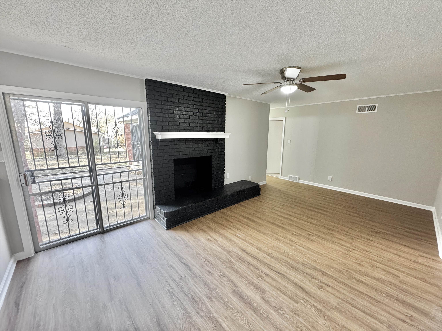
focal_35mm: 14
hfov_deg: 102.1
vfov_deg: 85.7
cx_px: 221
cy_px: 166
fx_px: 179
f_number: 2.2
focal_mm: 2.22
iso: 320
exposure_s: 1/60
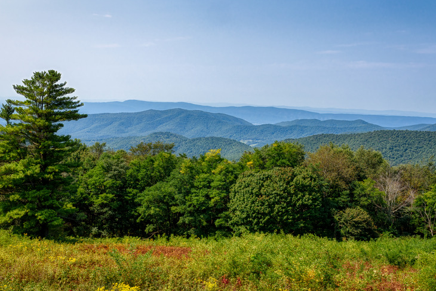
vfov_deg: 36.0
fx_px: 448
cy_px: 144
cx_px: 219
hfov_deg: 51.9
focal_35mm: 37
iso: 200
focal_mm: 36
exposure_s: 1/80
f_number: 18
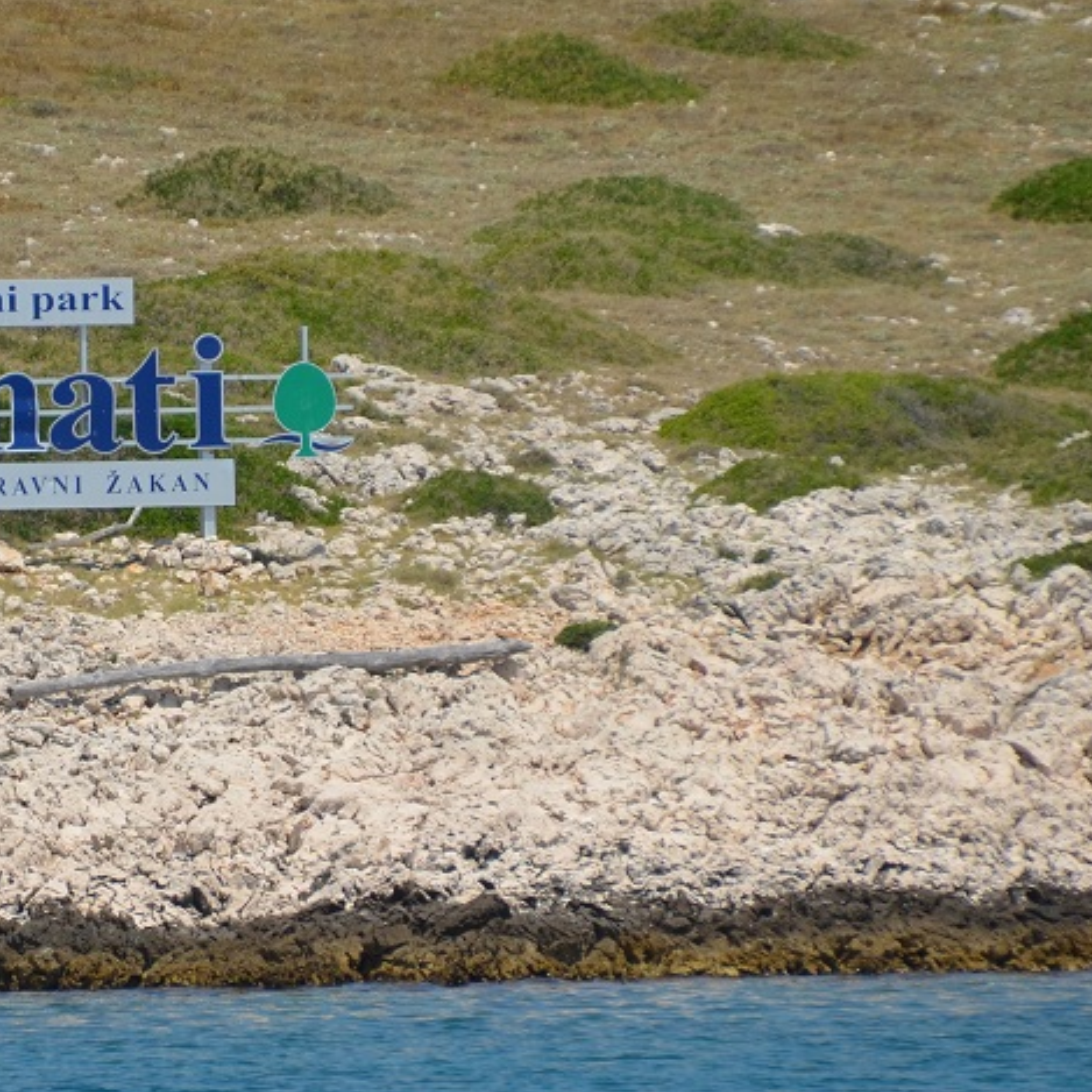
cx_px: 5
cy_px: 522
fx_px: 32193
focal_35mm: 902
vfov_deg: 1.9
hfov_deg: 1.9
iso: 200
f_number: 8
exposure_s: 1/1000
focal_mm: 270
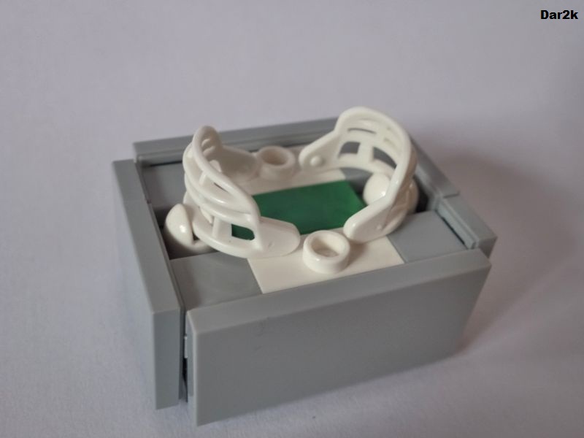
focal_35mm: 36
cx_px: 292
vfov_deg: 39.7
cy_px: 219
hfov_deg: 51.4
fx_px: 607
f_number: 3.7
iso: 400
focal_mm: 6.4
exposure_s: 1/6
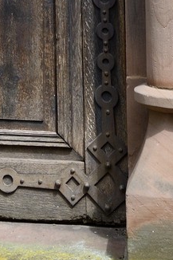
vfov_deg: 10.5
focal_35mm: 172
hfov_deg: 7.8
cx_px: -101
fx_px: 1241
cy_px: -329
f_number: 5.6
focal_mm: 35
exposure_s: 1/400
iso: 200
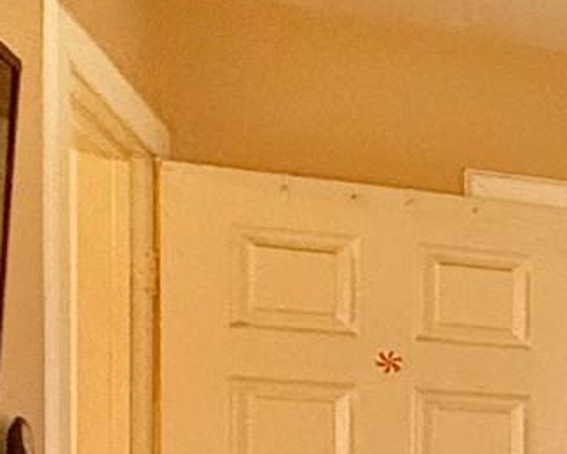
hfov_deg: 14.9
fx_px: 1443
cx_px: 1321
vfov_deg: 16.8
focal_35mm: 86
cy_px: 594
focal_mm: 2.22
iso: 400
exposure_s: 1/60
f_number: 2.2
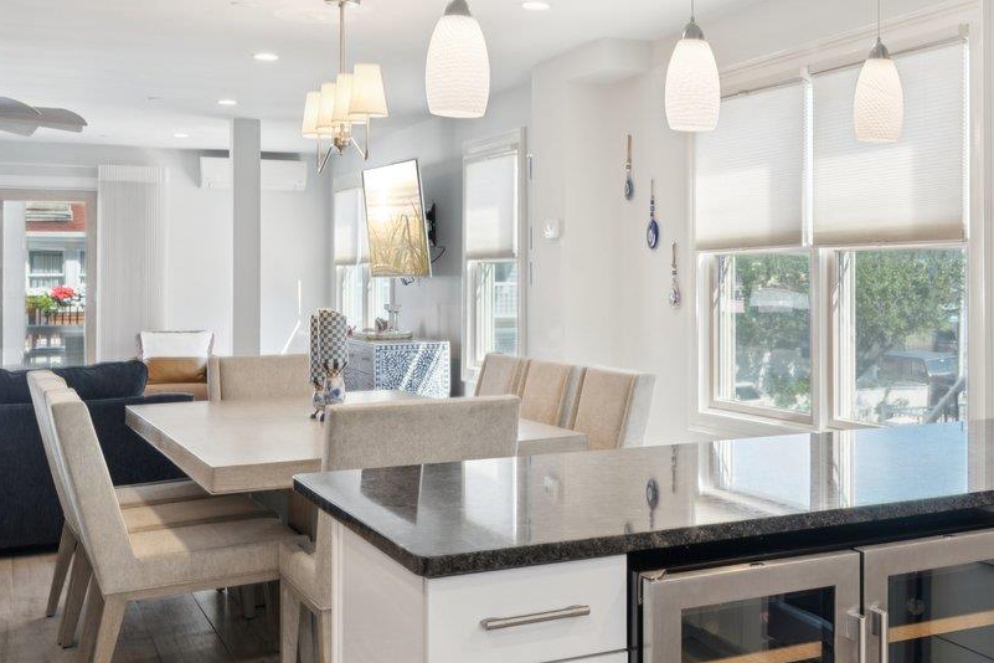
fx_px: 1270
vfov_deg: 29.2
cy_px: 300
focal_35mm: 46
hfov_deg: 39.6
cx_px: 898
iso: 125
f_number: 9
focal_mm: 18
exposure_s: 1/5
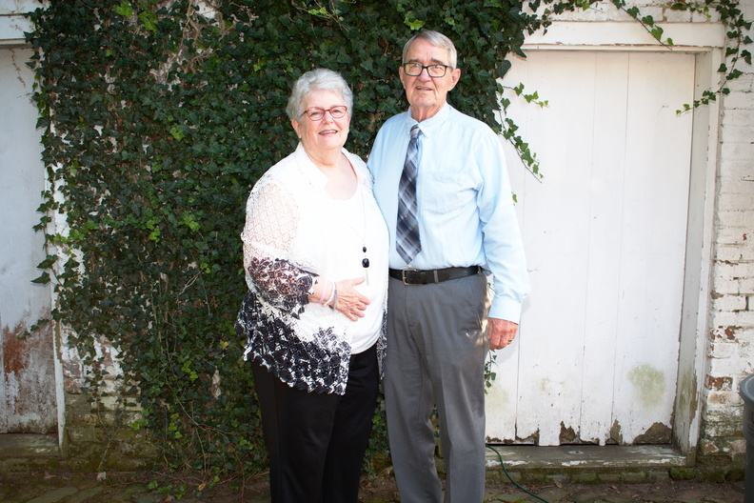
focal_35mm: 40
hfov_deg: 47.9
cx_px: 377
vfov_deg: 33.0
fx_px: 848
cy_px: 252
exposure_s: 1/60
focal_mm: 27
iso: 160
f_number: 4.8
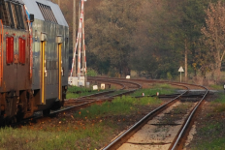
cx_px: 72
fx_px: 3522
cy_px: -44
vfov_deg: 2.4
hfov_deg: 3.7
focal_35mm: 563
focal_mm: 85
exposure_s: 1/250
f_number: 6.3
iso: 250
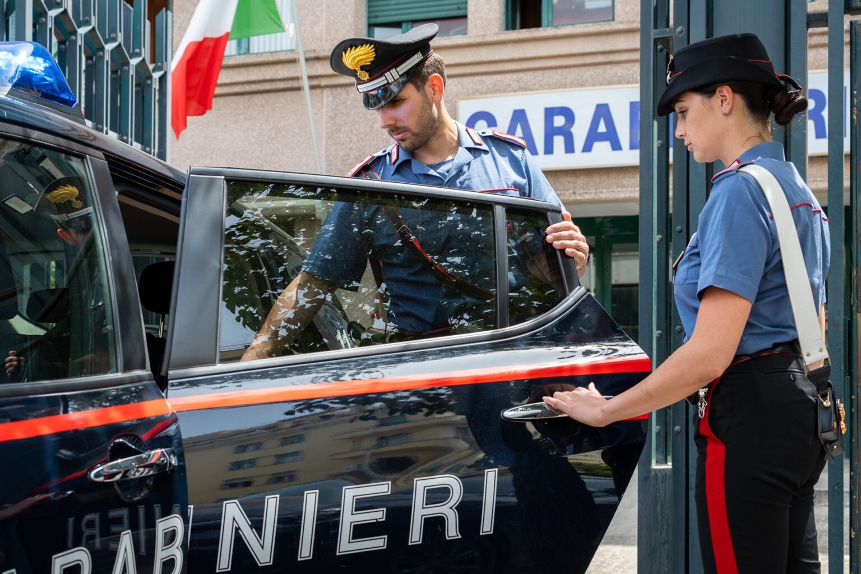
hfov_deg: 54.4
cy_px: 287
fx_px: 837
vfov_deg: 37.9
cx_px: 430
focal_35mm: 35
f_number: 4.5
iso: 200
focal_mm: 35
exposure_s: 1/500
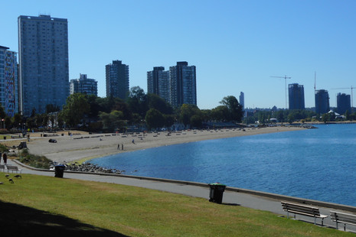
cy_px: 119
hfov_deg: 35.0
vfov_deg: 23.8
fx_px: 564
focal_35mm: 57
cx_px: 185
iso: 80
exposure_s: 1/640
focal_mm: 9.1
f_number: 4.9
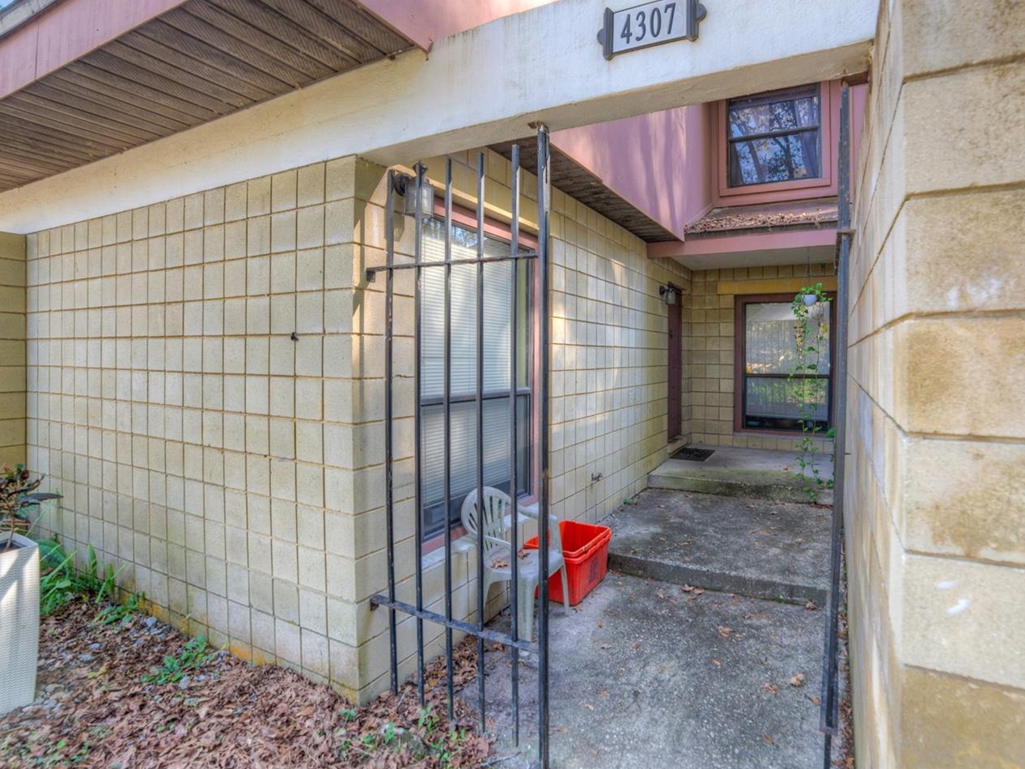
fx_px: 503
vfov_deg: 74.6
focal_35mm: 17
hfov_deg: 90.5
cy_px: 362
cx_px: 583
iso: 100
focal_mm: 14
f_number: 7.1
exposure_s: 1/15
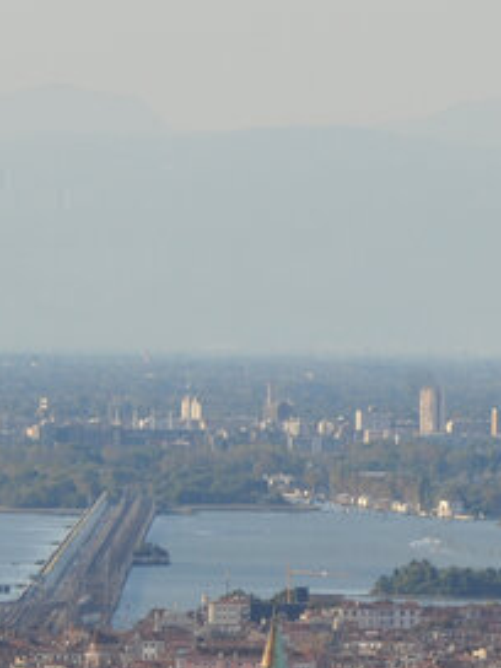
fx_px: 14743
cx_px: 538
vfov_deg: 2.6
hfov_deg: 1.9
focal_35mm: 764
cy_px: 680
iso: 400
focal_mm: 200
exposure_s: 1/1250
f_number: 7.1
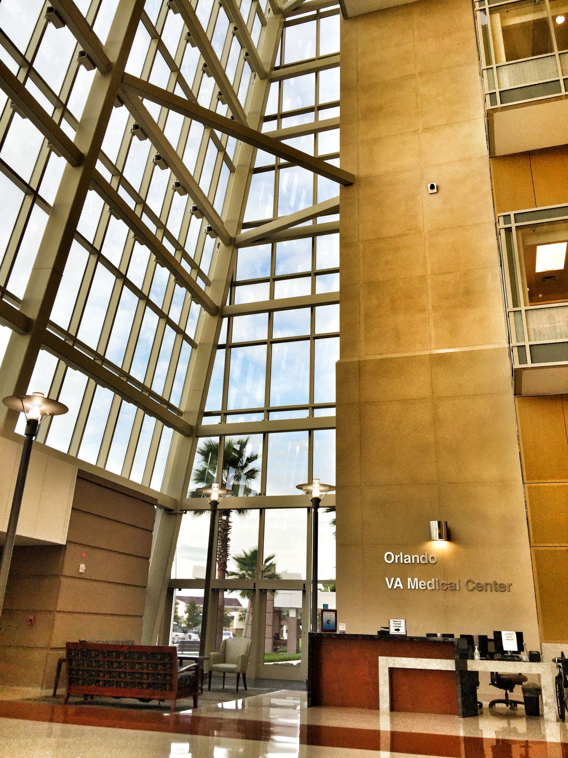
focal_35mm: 29
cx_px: 284
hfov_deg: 48.2
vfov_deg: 61.7
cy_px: 379
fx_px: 634
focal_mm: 4.15
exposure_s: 1/210
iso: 32
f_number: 2.2
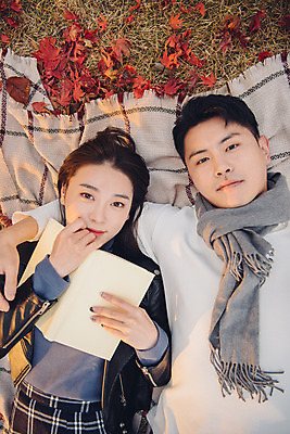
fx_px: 386
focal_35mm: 32
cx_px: 145
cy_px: 217
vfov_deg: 58.7
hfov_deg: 41.1
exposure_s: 1/400
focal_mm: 32
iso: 250
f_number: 2.8
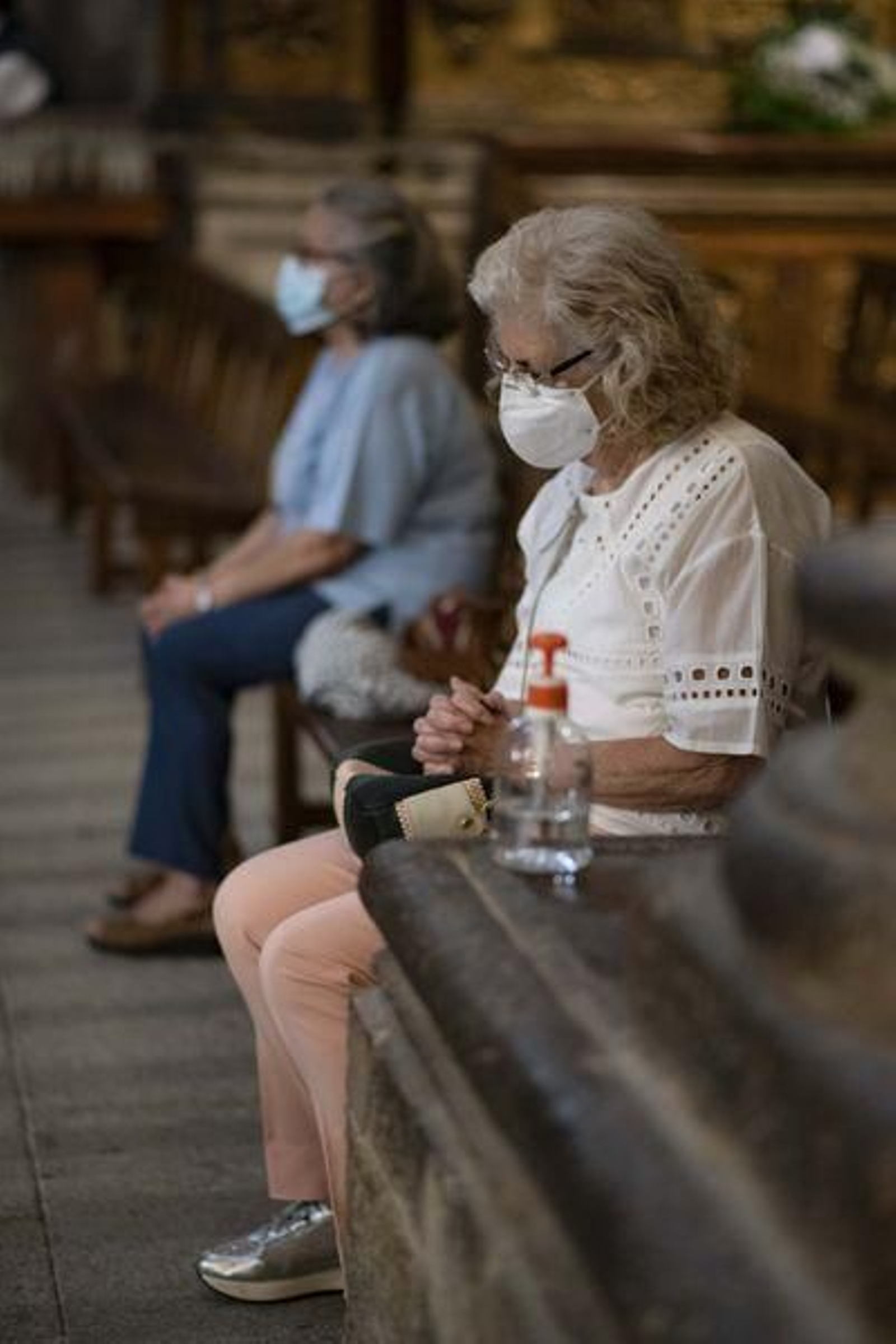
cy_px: 672
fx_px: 3173
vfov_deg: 23.9
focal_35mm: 85
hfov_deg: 16.1
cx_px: 448
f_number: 2
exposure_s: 1/160
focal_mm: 85
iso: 2500
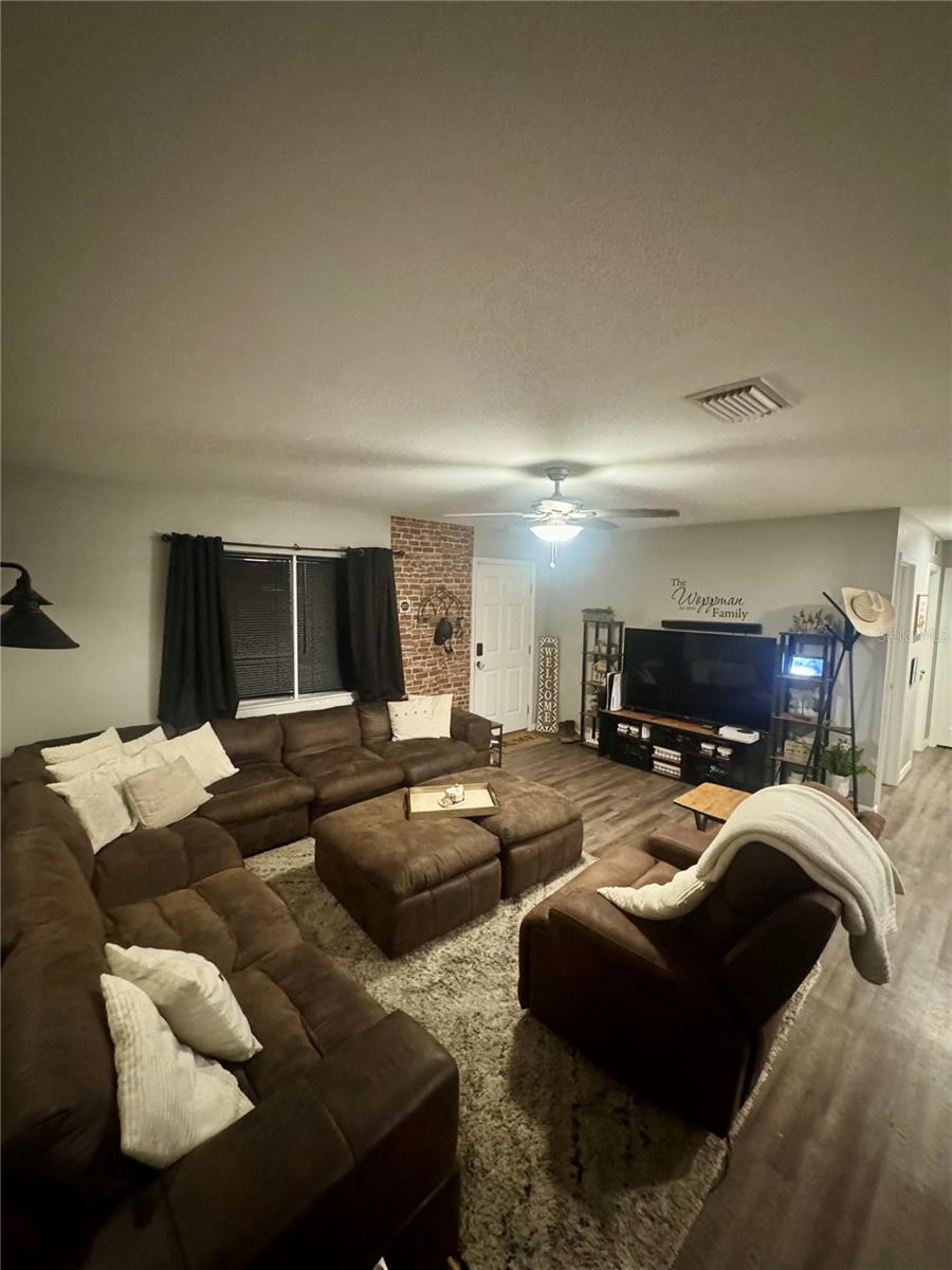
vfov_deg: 102.1
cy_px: 635
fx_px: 513
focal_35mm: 14
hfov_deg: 85.7
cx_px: 476
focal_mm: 2.22
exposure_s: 1/40
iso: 1250
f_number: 2.2
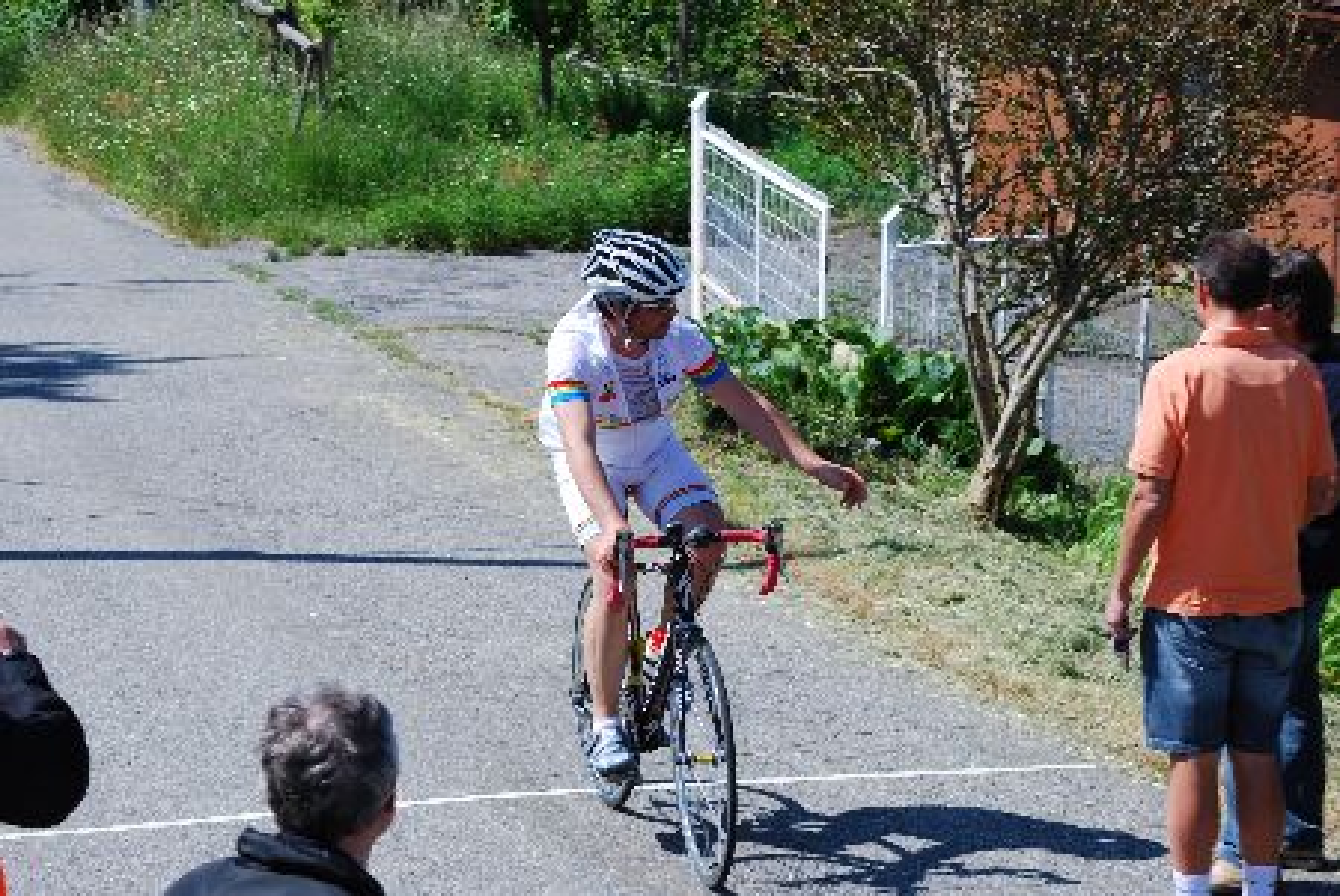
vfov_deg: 12.2
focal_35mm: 112
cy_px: 448
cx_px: 670
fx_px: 4191
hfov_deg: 18.2
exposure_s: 1/125
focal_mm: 75
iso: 100
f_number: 10
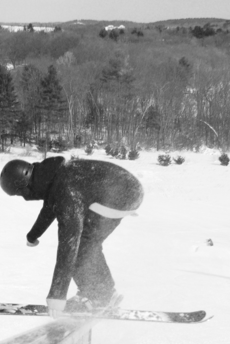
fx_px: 793
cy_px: 282
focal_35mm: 83
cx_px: -16
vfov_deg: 24.0
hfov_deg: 16.1
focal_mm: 24
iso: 400
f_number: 5
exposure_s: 1/2000
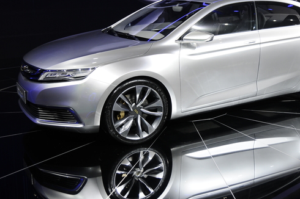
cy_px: 74
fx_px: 391
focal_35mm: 47
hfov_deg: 41.6
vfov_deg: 28.5
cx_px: 190
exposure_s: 1/80
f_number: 4.5
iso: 400
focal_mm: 24
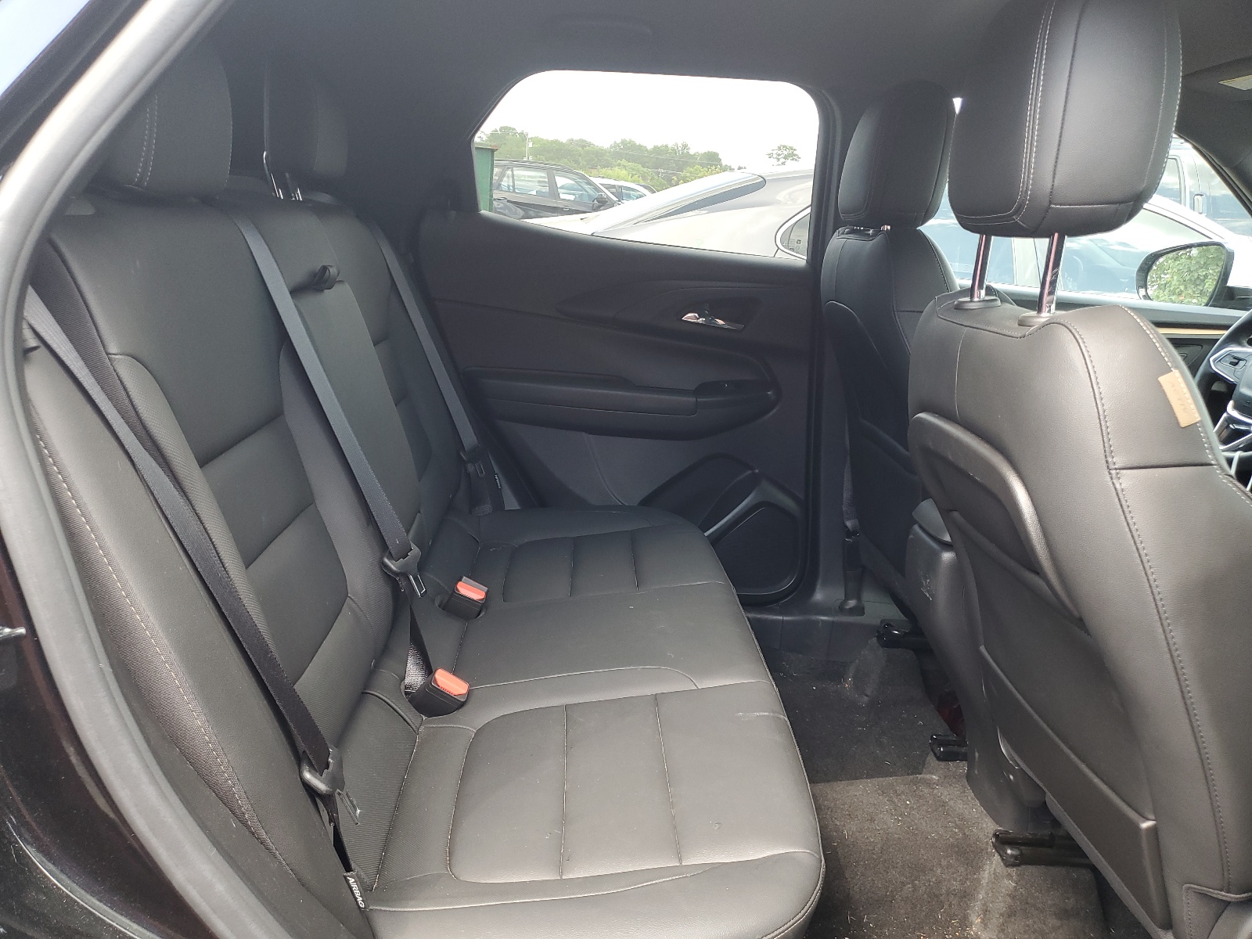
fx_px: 940
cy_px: 470
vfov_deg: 53.1
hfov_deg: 67.3
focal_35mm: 26
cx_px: 626
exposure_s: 1/120
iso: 75
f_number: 1.5
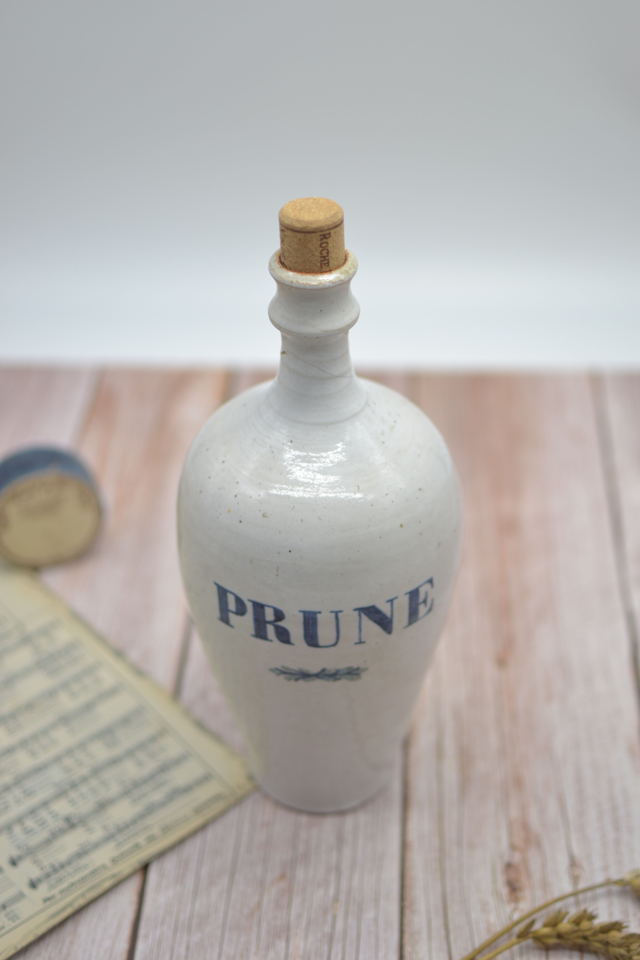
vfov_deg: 37.9
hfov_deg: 25.8
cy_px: 480
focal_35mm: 52
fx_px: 1400
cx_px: 320
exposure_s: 1/500
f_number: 1.8
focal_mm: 35
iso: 100
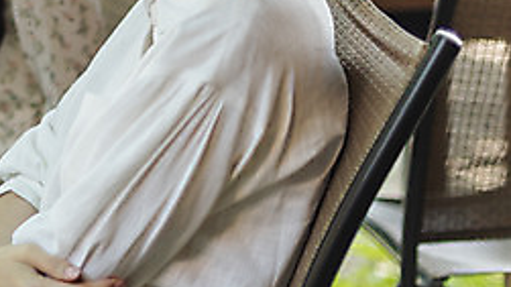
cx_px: -93
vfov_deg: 9.5
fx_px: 1693
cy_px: -96
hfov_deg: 16.5
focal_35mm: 125
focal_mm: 50
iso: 100
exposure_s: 1/1000
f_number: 1.8
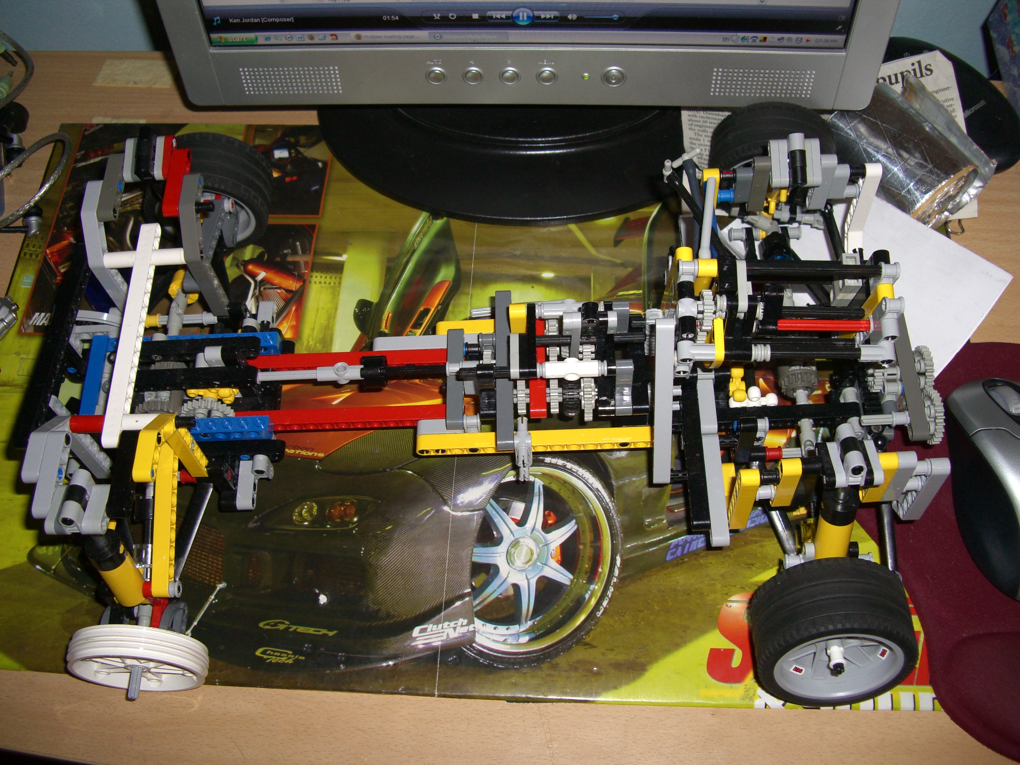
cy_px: 382
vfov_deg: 37.7
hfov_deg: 49.0
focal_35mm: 38
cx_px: 510
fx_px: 1120
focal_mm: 7.9
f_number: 2.8
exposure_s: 1/60
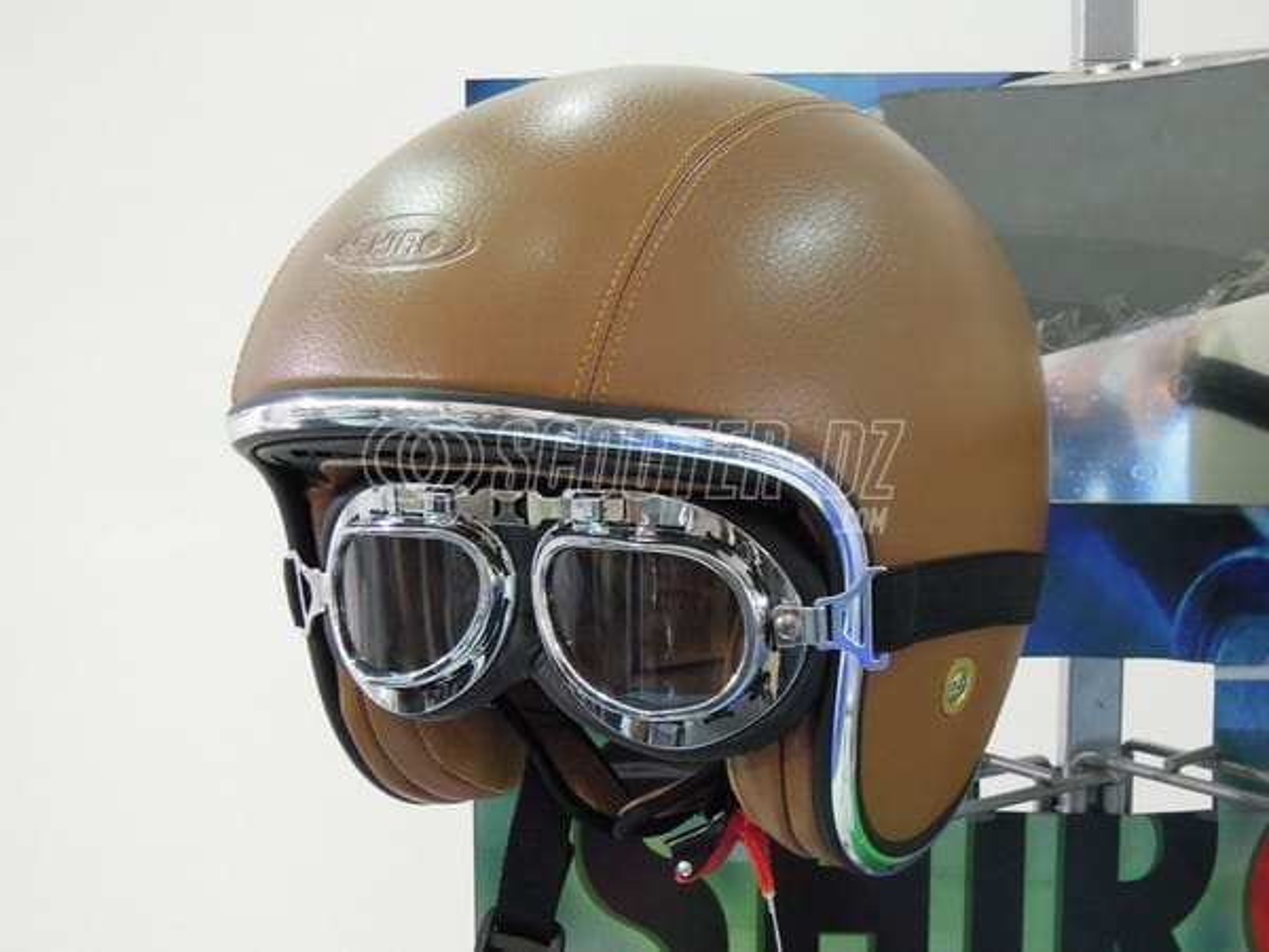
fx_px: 2016
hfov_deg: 34.9
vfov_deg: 26.6
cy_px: 476
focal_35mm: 55
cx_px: 634
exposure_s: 1/15
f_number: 4
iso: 640
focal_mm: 9.9
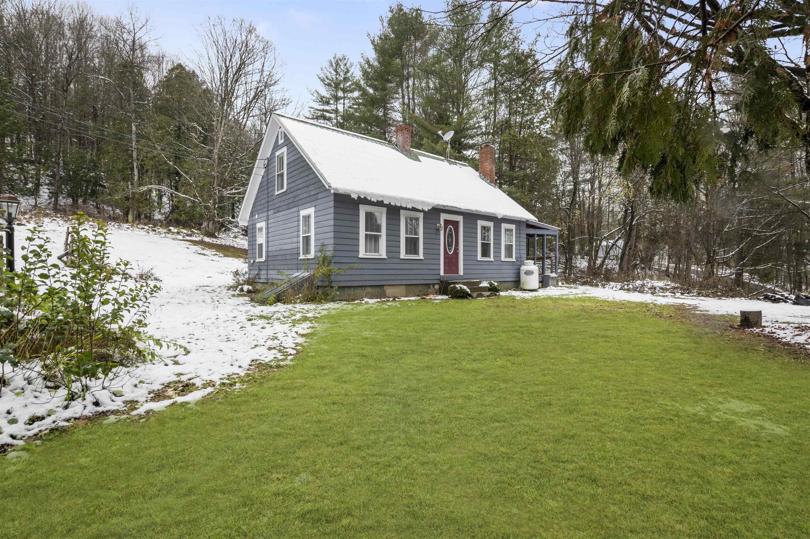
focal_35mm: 16
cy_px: 270
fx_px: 360
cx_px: 405
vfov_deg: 73.7
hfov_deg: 96.8
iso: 64
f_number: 8
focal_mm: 11
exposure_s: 1/25
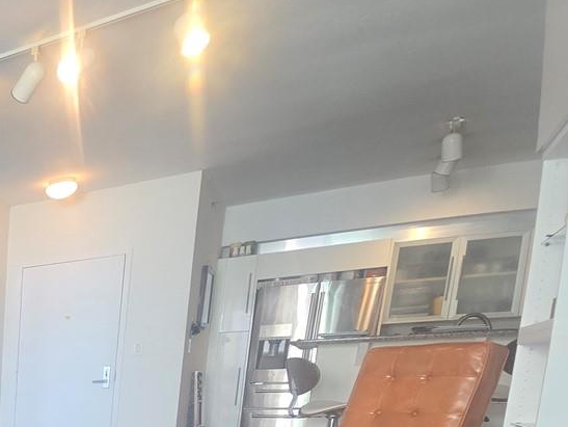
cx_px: -240
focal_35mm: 38
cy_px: 529
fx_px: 624
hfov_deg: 31.3
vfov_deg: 31.0
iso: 125
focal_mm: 2.2
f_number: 2.2
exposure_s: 1/60
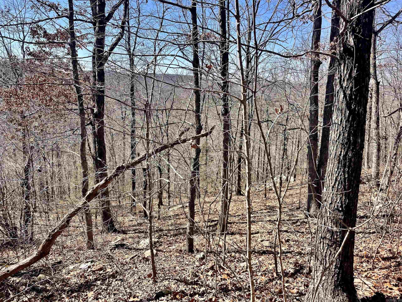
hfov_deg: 67.3
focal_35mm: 26
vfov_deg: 53.1
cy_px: 151
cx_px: 201
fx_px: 302
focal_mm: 4.2
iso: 32
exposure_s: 1/1595
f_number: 1.6
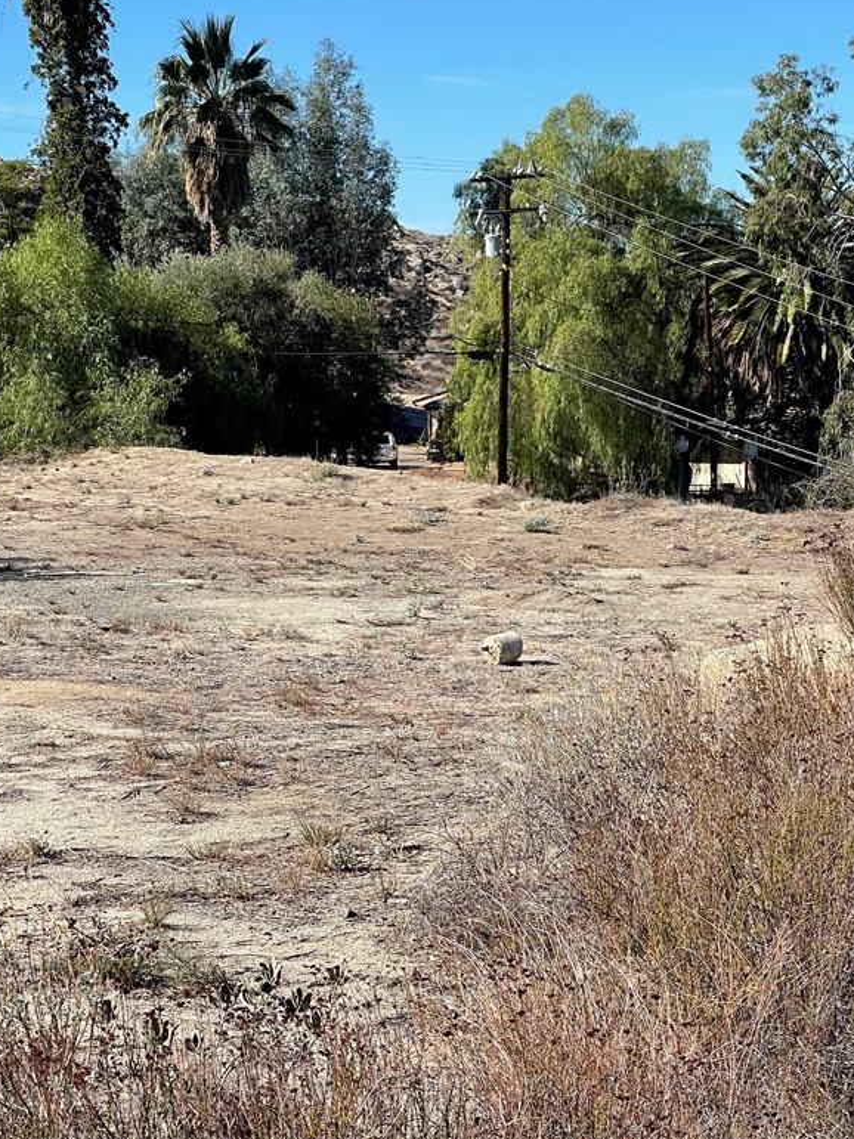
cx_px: 452
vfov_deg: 23.0
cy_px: 476
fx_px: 2797
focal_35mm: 85
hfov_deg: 17.4
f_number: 2.2
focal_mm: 7.5
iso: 20
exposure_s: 1/1143
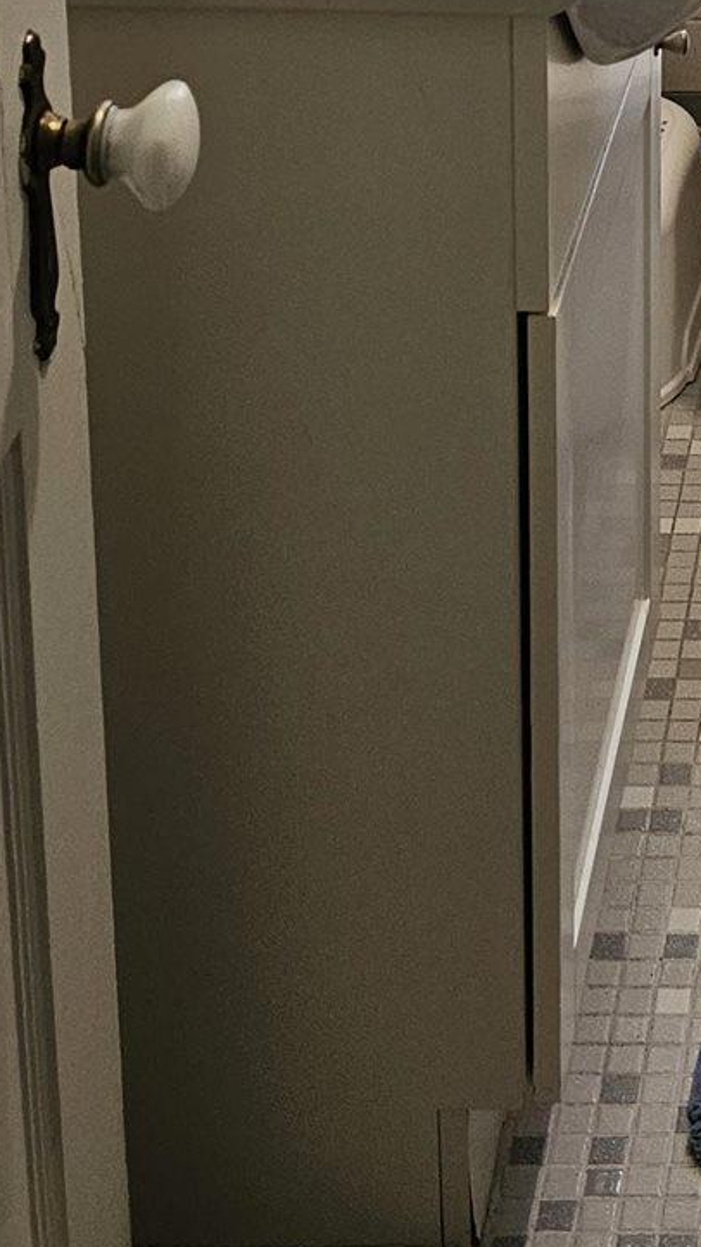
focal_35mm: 80
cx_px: 1140
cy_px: -408
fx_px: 2644
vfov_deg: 23.3
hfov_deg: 13.9
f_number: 1.7
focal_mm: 6.3
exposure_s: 1/120
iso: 250
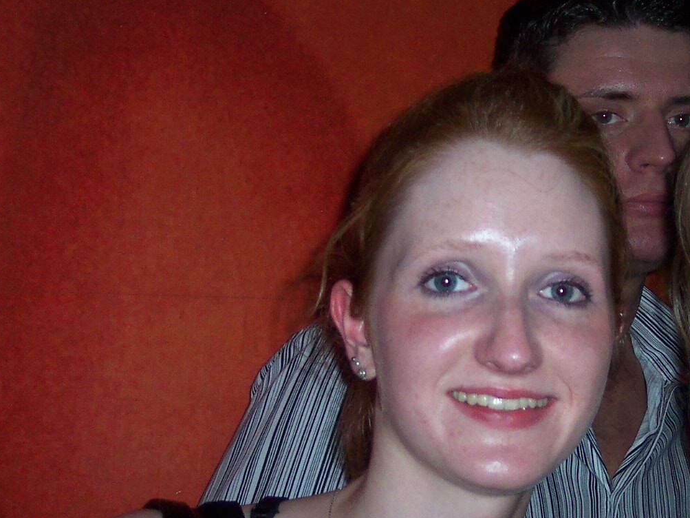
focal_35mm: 77
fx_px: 1535
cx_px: 580
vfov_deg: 19.0
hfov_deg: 24.8
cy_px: 377
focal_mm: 8
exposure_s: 1/30
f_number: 2.8
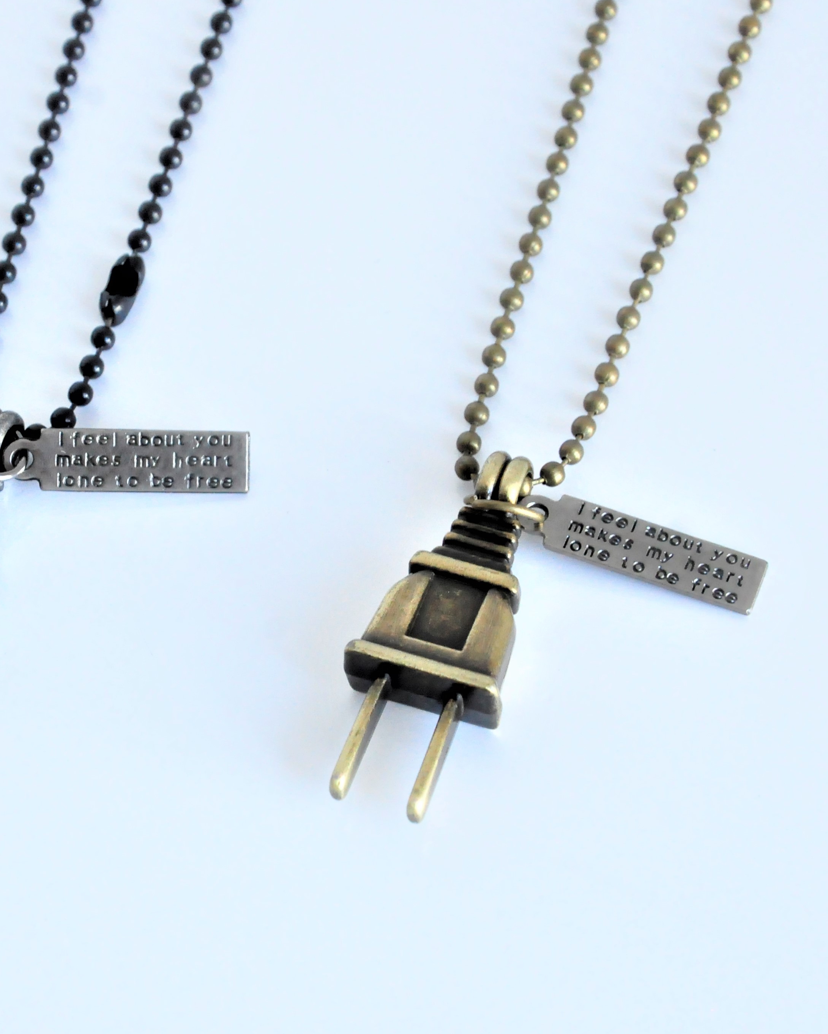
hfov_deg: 13.4
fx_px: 3522
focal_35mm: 115
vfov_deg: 16.7
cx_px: 268
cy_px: 501
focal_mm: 52
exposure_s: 1/90
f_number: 8
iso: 3200
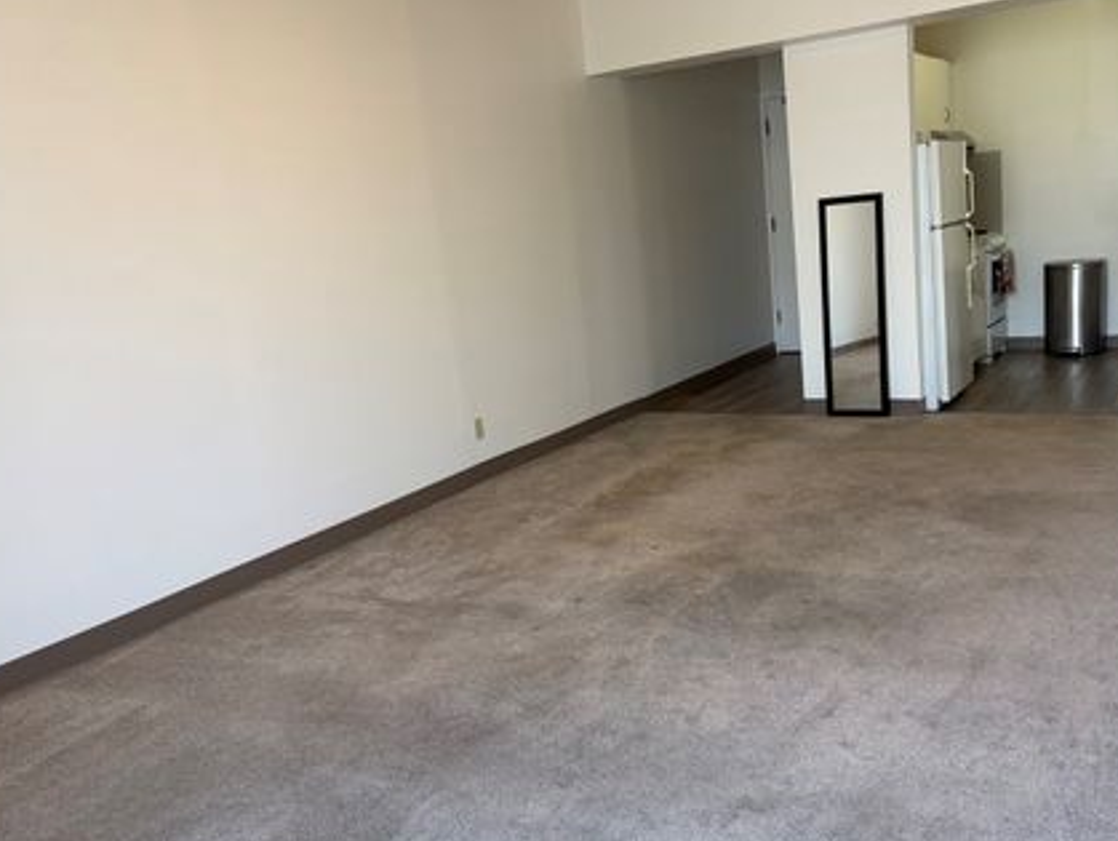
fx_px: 1002
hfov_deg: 58.1
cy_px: 434
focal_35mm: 31
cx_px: 630
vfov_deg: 45.5
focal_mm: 5.96
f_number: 1.6
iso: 125
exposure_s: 1/120
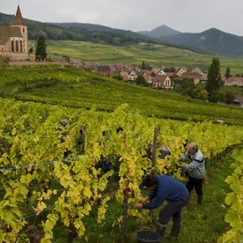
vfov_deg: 52.5
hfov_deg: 51.9
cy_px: 122
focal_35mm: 31
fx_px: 246
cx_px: 90
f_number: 10
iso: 800
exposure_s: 1/100
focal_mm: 24
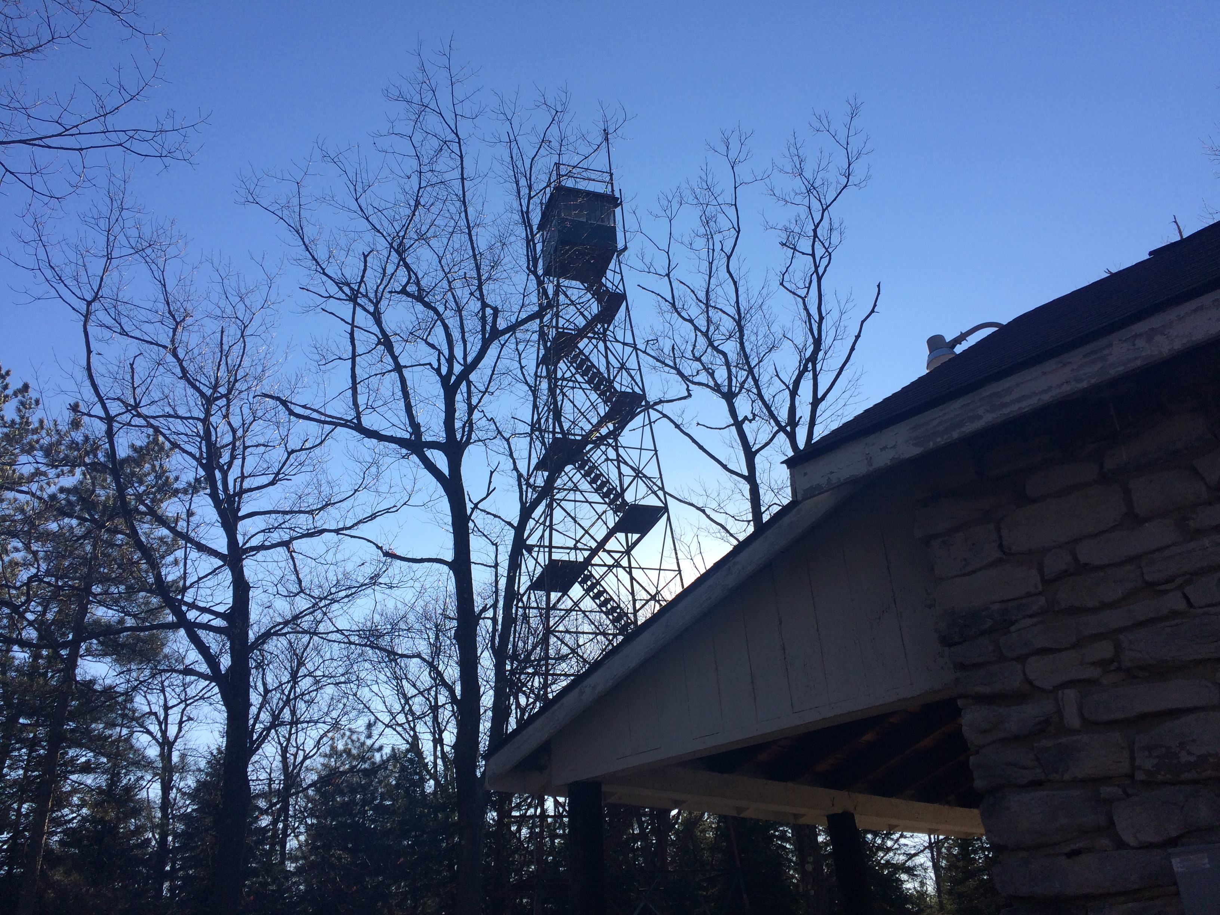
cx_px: 610
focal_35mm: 29
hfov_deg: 61.7
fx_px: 1022
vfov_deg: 48.2
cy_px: 458
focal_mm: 4.15
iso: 32
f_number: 2.2
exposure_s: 1/1642
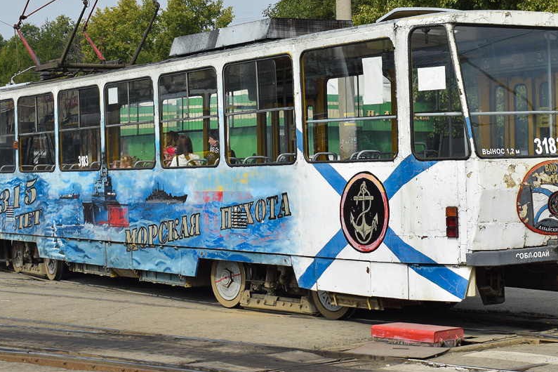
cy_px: 105
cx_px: 293
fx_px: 1193
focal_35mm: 77
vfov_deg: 17.6
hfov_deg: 26.3
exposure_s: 1/800
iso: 200
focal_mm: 34
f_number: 6.3
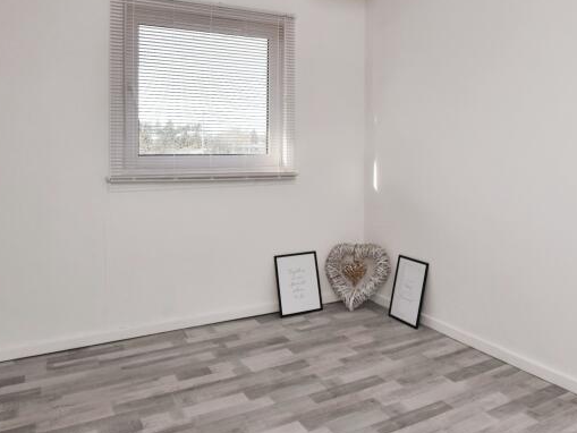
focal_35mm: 29
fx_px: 484
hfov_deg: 60.8
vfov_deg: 47.7
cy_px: 155
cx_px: 364
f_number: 7.1
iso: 400
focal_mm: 10
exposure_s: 1/200
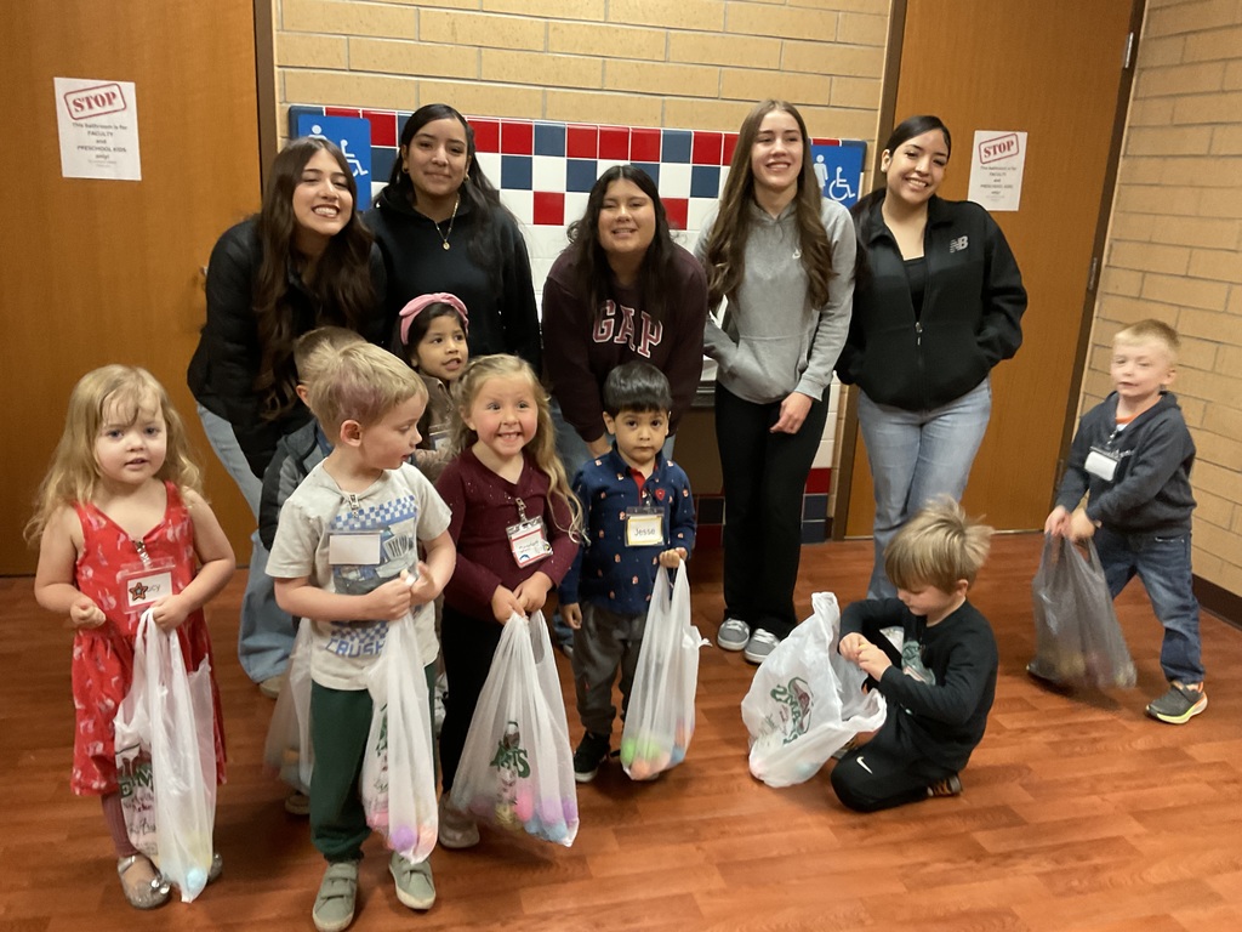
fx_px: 1041
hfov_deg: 61.7
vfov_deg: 48.2
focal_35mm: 29
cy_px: 466
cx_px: 621
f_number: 1.8
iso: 250
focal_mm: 3
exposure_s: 1/40
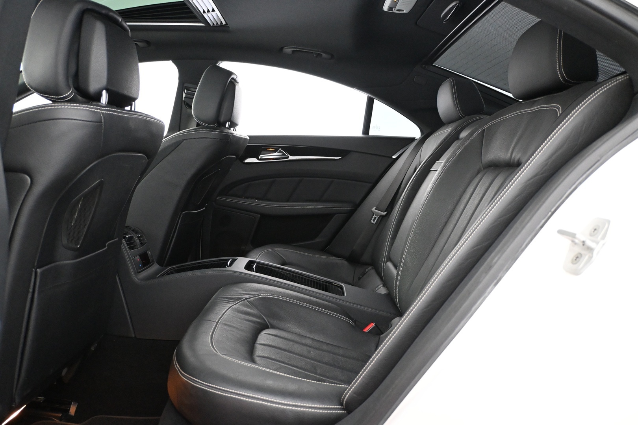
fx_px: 518
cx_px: 319
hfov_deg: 63.2
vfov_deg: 44.6
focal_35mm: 29
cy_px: 212
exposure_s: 1/30
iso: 4500
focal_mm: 19.5
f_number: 3.8
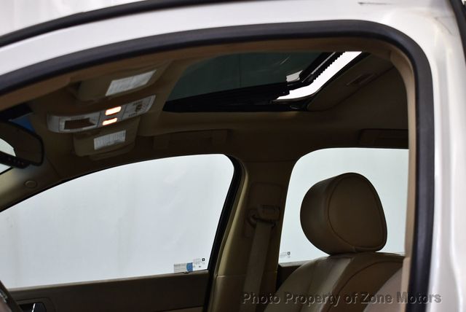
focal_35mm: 68
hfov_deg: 29.6
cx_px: 233
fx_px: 881
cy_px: 156
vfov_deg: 20.1
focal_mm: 34
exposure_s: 1/160
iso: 800
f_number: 4.5
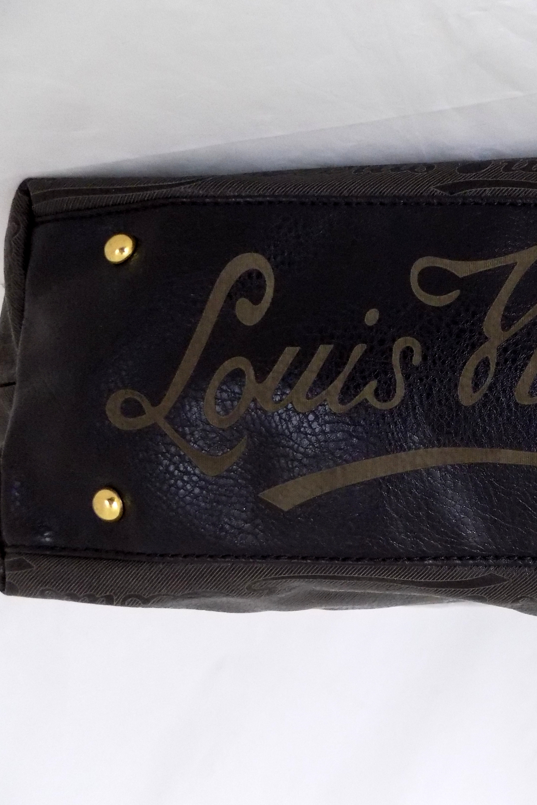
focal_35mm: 34
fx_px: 761
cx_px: 503
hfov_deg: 36.0
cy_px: 417
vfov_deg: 55.8
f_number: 3.1
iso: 400
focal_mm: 4
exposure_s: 1/15
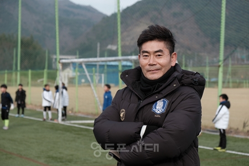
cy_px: 83
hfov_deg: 24.5
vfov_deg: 16.5
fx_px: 574
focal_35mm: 83
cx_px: 124
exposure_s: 1/1000
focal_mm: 55
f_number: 4
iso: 400
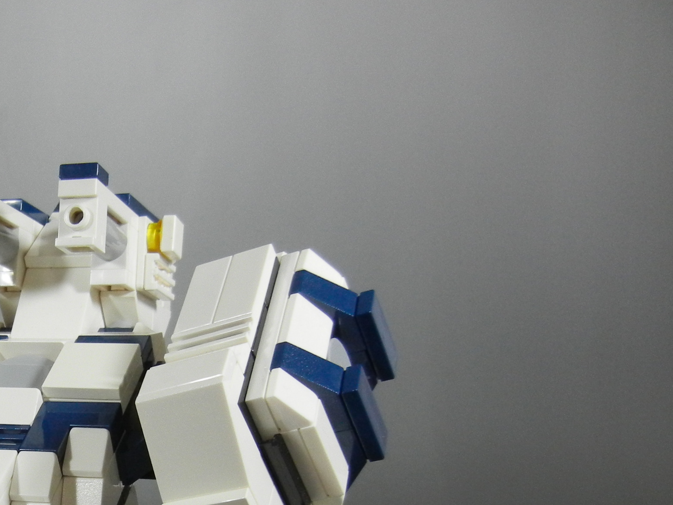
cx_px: -29
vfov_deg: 22.3
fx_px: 1225
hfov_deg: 28.5
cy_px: 524
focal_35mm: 63
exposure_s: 1/85
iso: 400
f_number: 3.5
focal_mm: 5.4
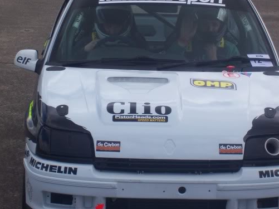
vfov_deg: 9.1
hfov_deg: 12.1
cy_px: 57
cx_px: 158
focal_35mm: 163
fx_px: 1313
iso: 80
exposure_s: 1/601
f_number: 4.6
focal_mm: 16.8
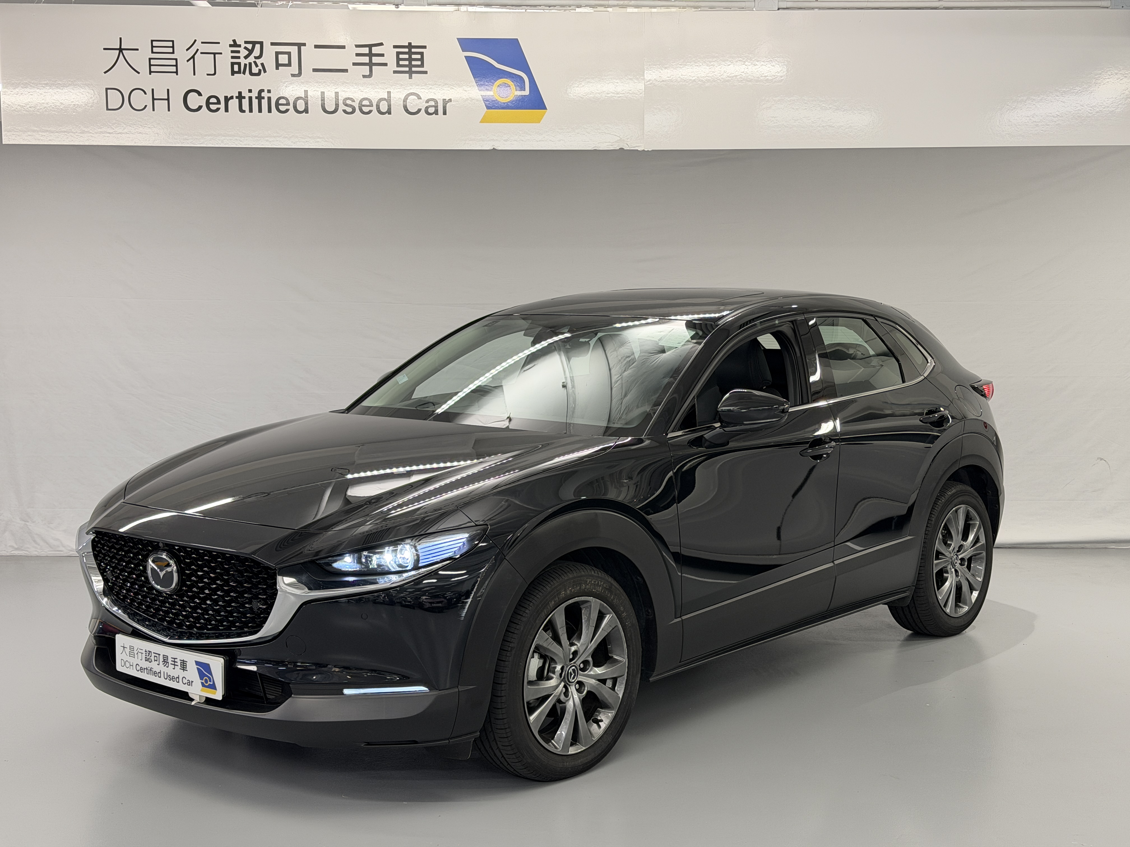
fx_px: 1567
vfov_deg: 30.3
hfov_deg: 39.7
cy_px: 424
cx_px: 565
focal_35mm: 48
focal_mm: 6.76
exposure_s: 1/60
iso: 200
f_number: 1.78
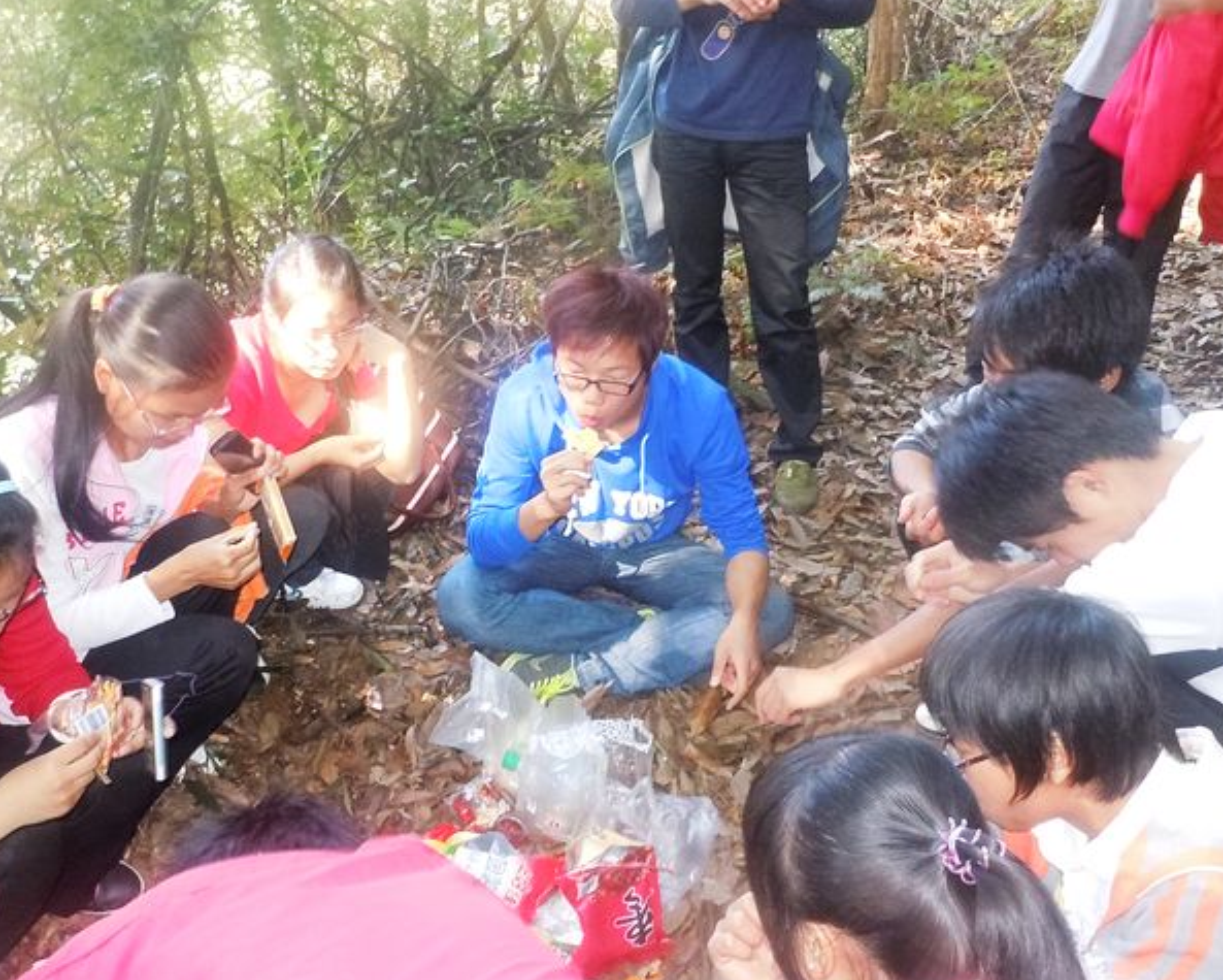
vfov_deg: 42.2
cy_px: 536
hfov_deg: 51.4
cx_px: 544
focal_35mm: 35
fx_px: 1267
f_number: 3.7
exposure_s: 1/25
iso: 500
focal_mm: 5
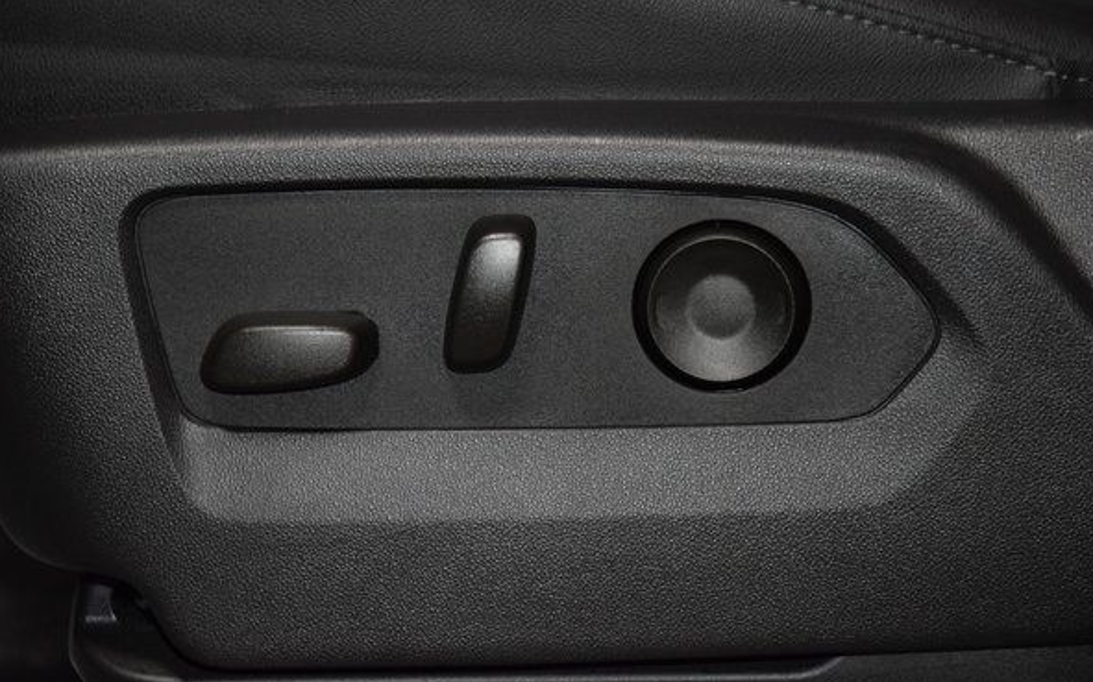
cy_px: 317
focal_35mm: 116
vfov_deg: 11.3
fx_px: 3454
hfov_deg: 18.0
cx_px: 514
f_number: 4.5
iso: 2200
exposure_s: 1/100
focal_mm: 70
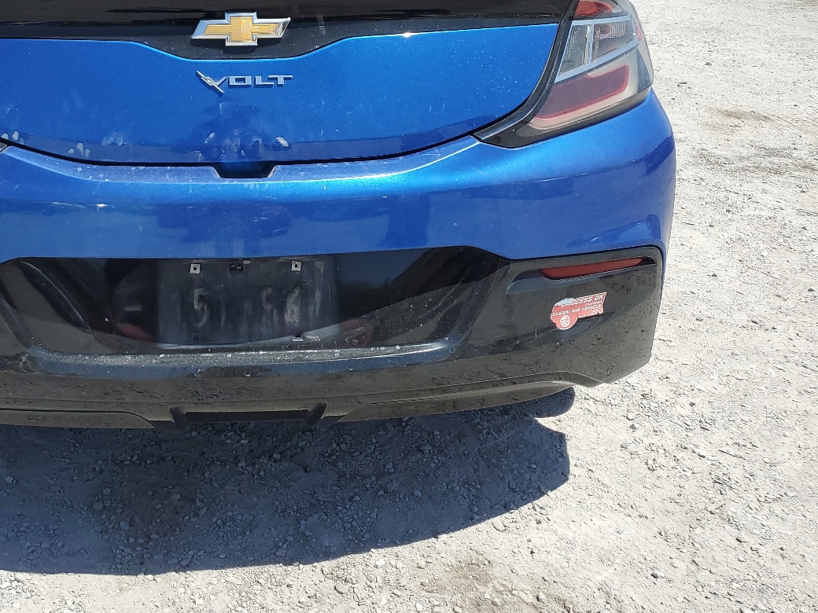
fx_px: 945
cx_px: 262
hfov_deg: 46.0
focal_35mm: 40
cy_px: 173
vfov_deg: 35.4
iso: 50
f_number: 1.5
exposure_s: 1/2500
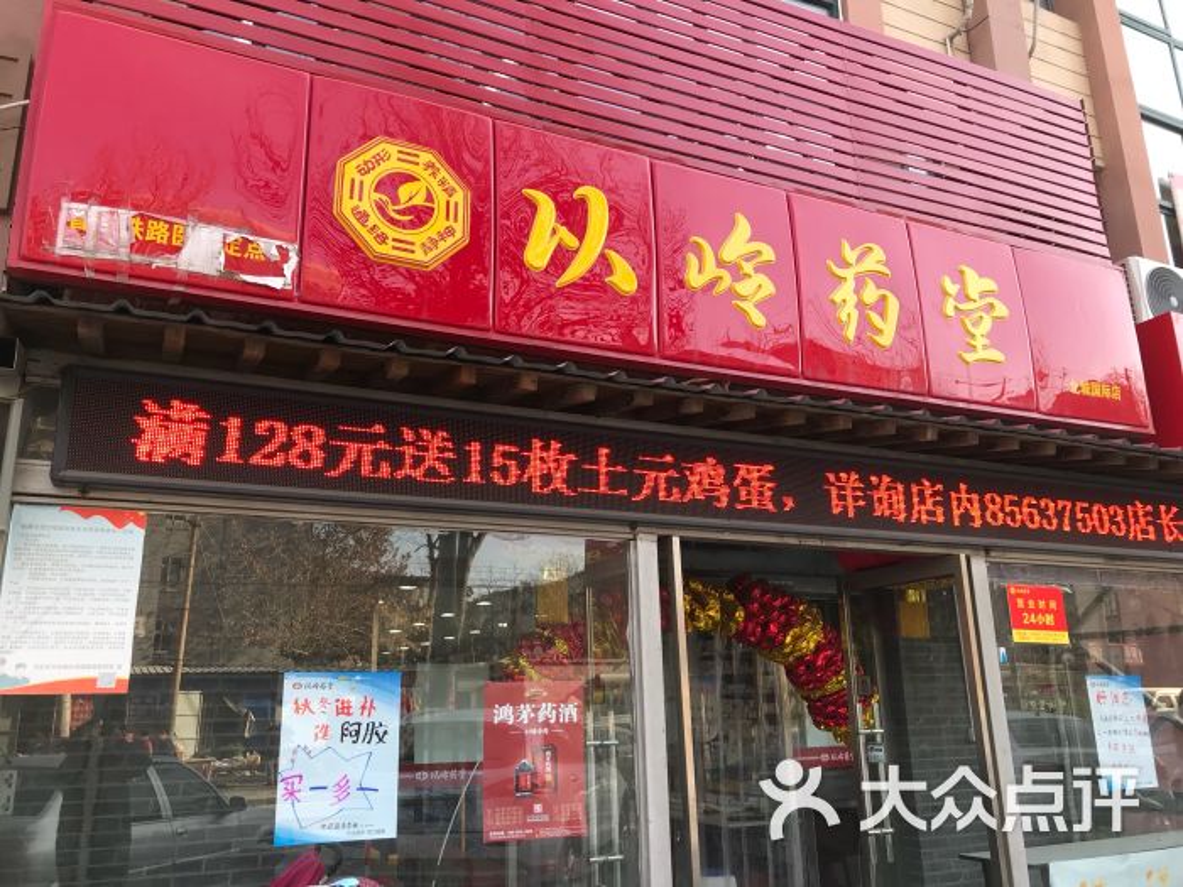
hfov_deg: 63.4
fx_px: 957
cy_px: 444
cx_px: 592
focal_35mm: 28
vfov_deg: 49.7
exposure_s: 1/159
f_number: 1.8
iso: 20
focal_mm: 3.99
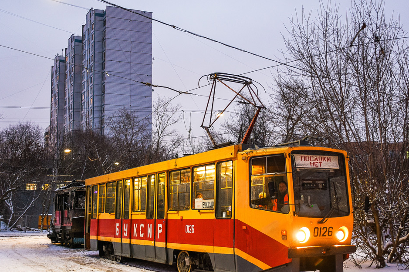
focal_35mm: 46
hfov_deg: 42.7
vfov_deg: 29.2
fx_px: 523
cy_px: 135
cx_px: 214
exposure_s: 1/8
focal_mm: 24
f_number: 4
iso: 250
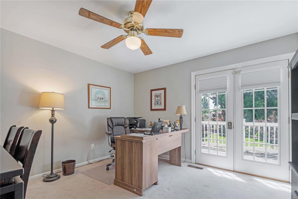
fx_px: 132
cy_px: 100
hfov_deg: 96.7
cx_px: 149
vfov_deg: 73.7
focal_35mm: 16
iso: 400
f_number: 6.3
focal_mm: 16
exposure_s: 1/100
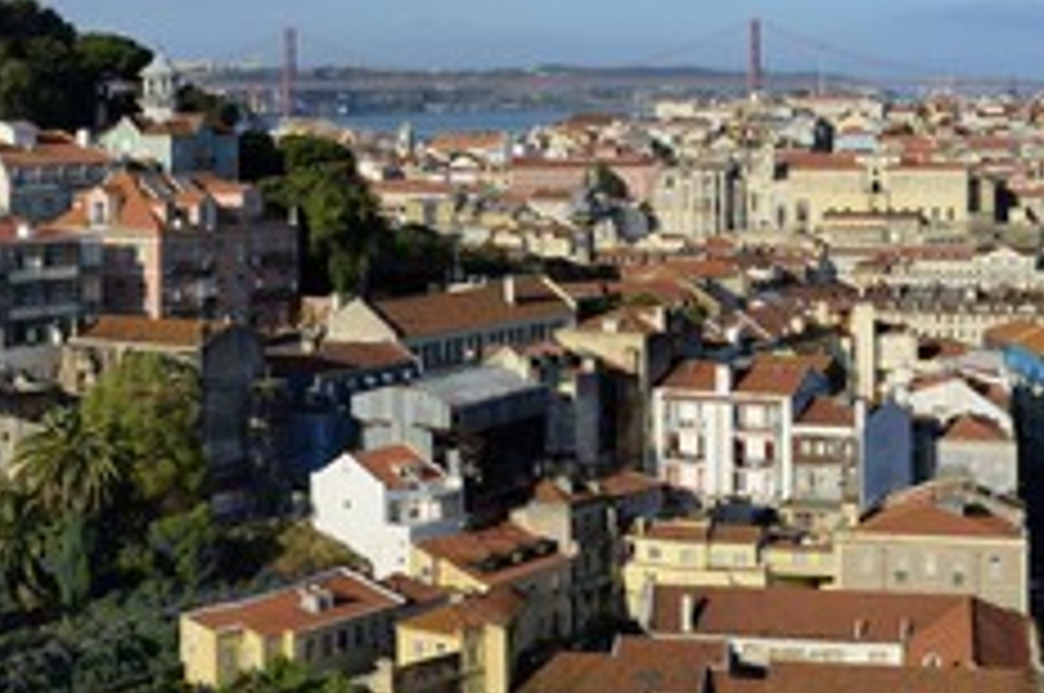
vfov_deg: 15.6
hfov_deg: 23.4
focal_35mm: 87
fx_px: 2519
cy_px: 176
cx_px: 468
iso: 200
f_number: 14
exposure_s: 1/200
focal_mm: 48
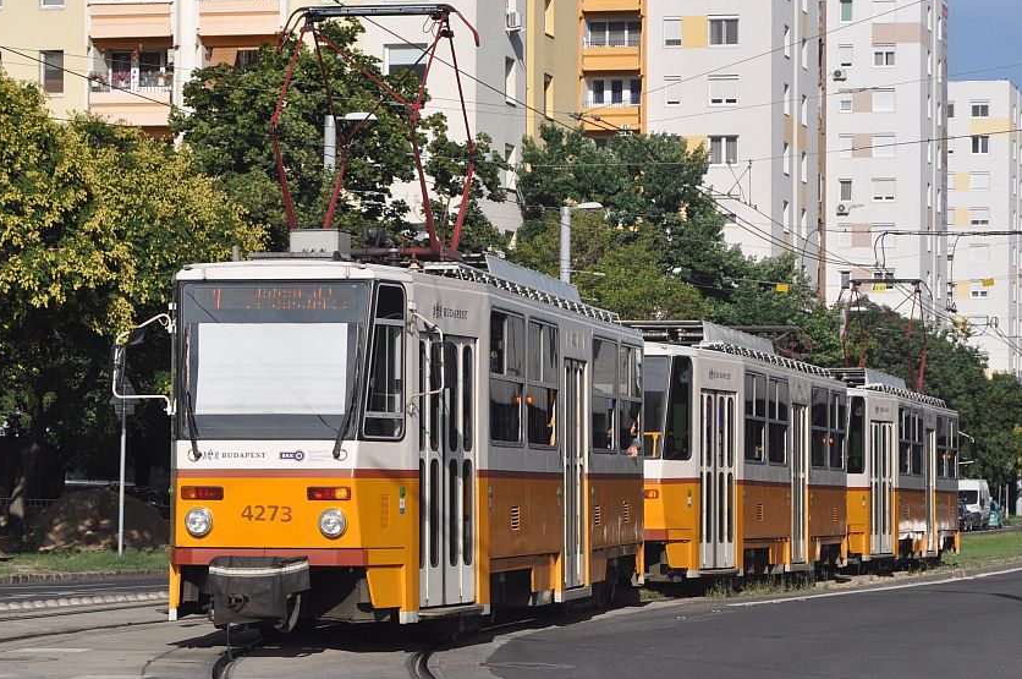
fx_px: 3600
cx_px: 546
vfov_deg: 10.8
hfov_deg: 16.2
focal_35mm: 127
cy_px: 295
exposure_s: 1/1600
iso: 400
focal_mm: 66
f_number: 7.1
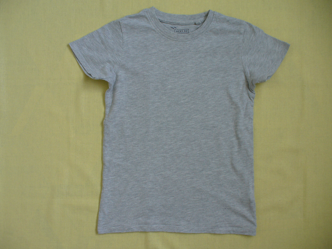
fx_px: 364
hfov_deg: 49.0
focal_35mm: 38
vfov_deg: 37.7
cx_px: 163
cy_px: 124
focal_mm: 6.1
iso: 100
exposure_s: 1/40
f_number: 2.8
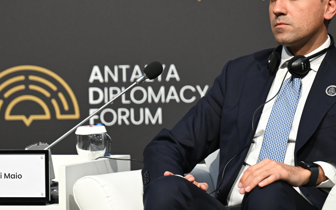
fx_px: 3902
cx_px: 190
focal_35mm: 426
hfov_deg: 4.9
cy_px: 50
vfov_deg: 3.1
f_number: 2.8
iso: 1250
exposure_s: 1/250
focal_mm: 170
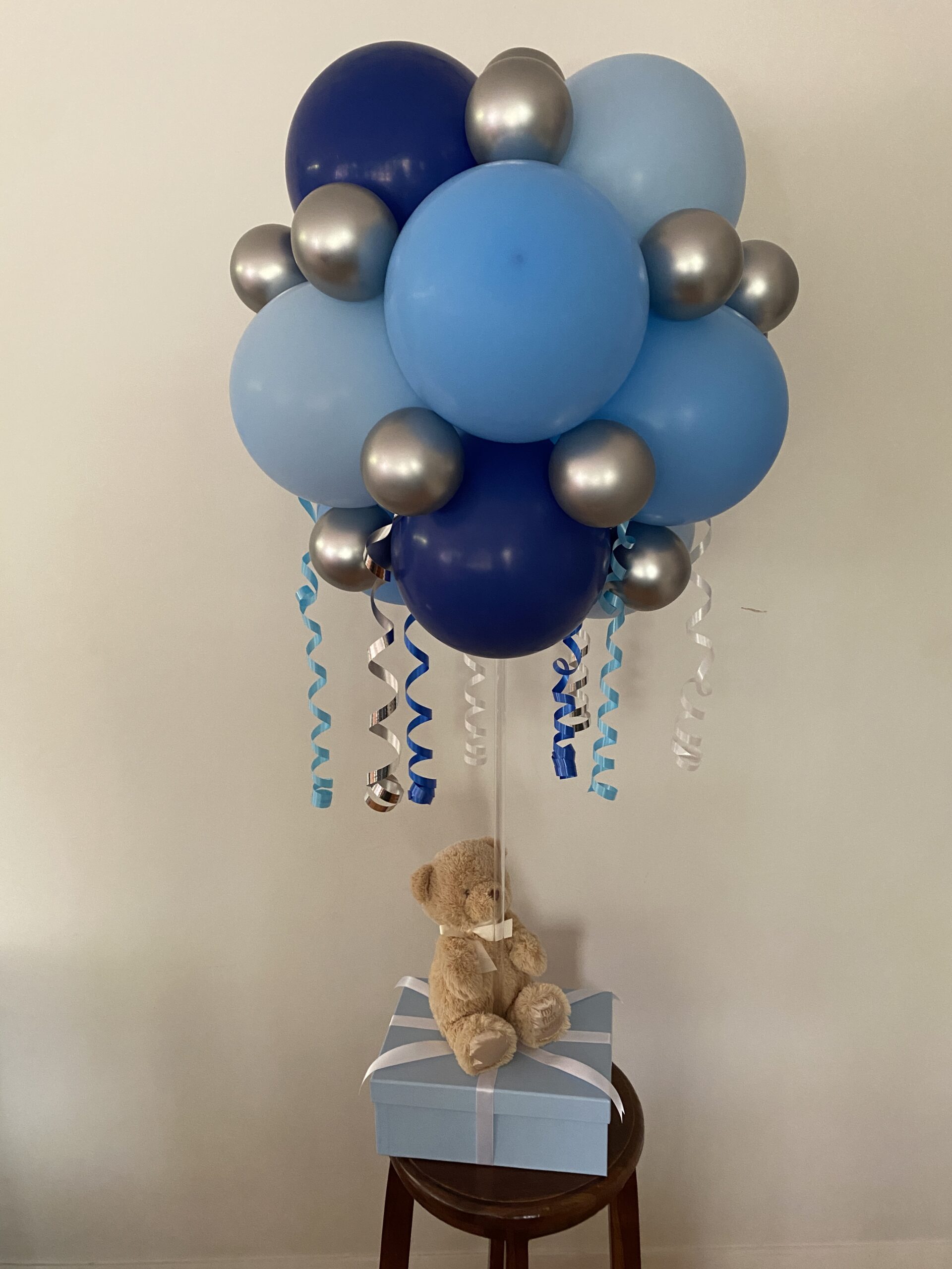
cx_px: 476
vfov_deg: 67.3
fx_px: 953
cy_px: 634
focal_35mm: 26
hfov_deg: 53.1
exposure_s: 1/60
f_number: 1.8
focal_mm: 4.25
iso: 400
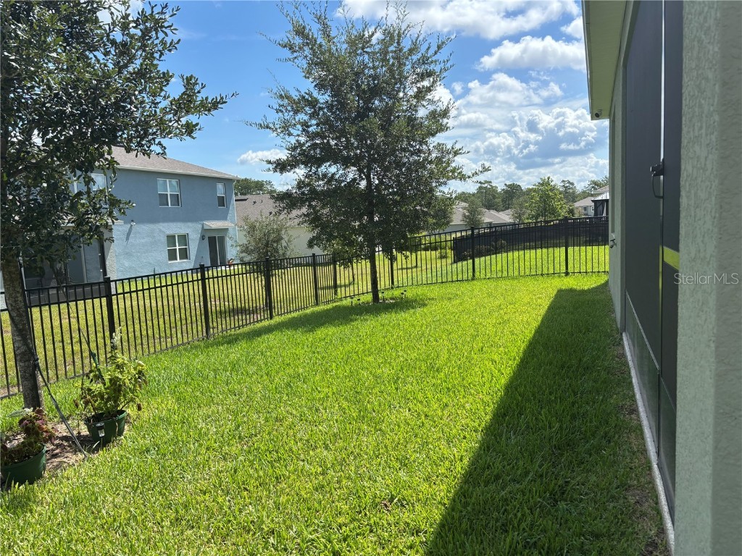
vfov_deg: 53.1
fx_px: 557
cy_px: 278
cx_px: 371
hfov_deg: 67.3
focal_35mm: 26
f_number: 1.6
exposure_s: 1/2571
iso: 50
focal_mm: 5.96
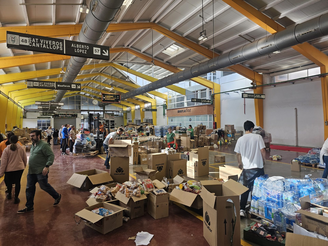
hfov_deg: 73.9
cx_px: 164
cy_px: 123
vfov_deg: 58.9
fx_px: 218
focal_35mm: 23
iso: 32
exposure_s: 1/100
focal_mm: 6.3
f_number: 1.7
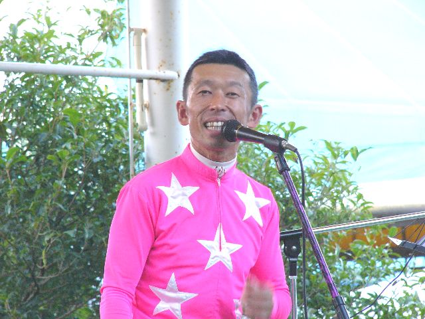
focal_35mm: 322
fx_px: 3953
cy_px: 160
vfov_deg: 4.6
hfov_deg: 6.2
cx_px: 212
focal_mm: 53.5
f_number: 2.8
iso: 200
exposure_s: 1/20
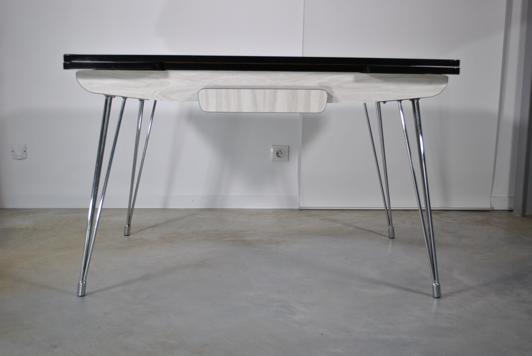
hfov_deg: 44.9
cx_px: 266
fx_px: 644
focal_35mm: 44
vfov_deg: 30.9
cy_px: 178
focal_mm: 29
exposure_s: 1/20
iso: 100
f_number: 4.5
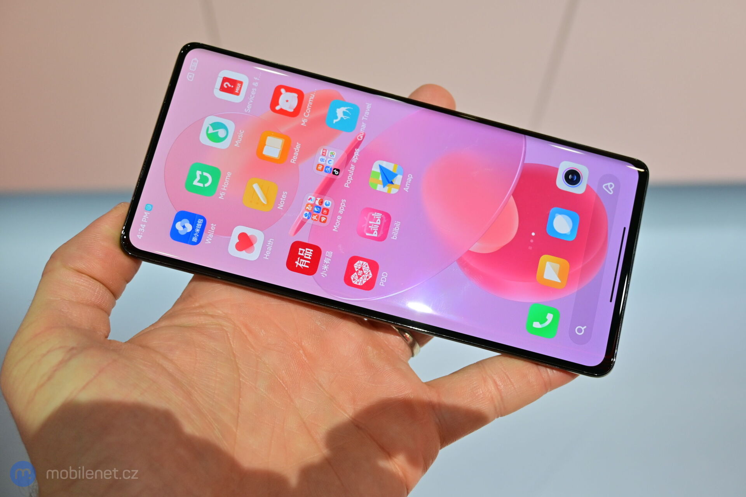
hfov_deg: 49.6
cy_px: 248
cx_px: 373
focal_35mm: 39
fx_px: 808
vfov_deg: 34.2
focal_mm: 26
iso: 250
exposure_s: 1/200
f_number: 4.5
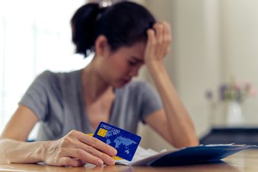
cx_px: 129
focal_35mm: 55
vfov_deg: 24.6
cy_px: 86
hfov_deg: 36.2
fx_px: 394
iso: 400
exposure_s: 1/200
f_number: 2.2
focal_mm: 55
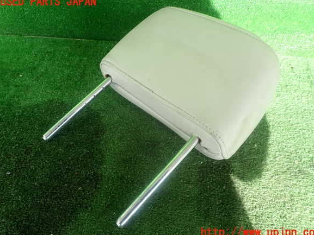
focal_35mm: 26
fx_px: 236
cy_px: 117
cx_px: 161
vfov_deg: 53.1
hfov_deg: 67.3
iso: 100
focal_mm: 4.5
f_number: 2.8
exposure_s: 1/100
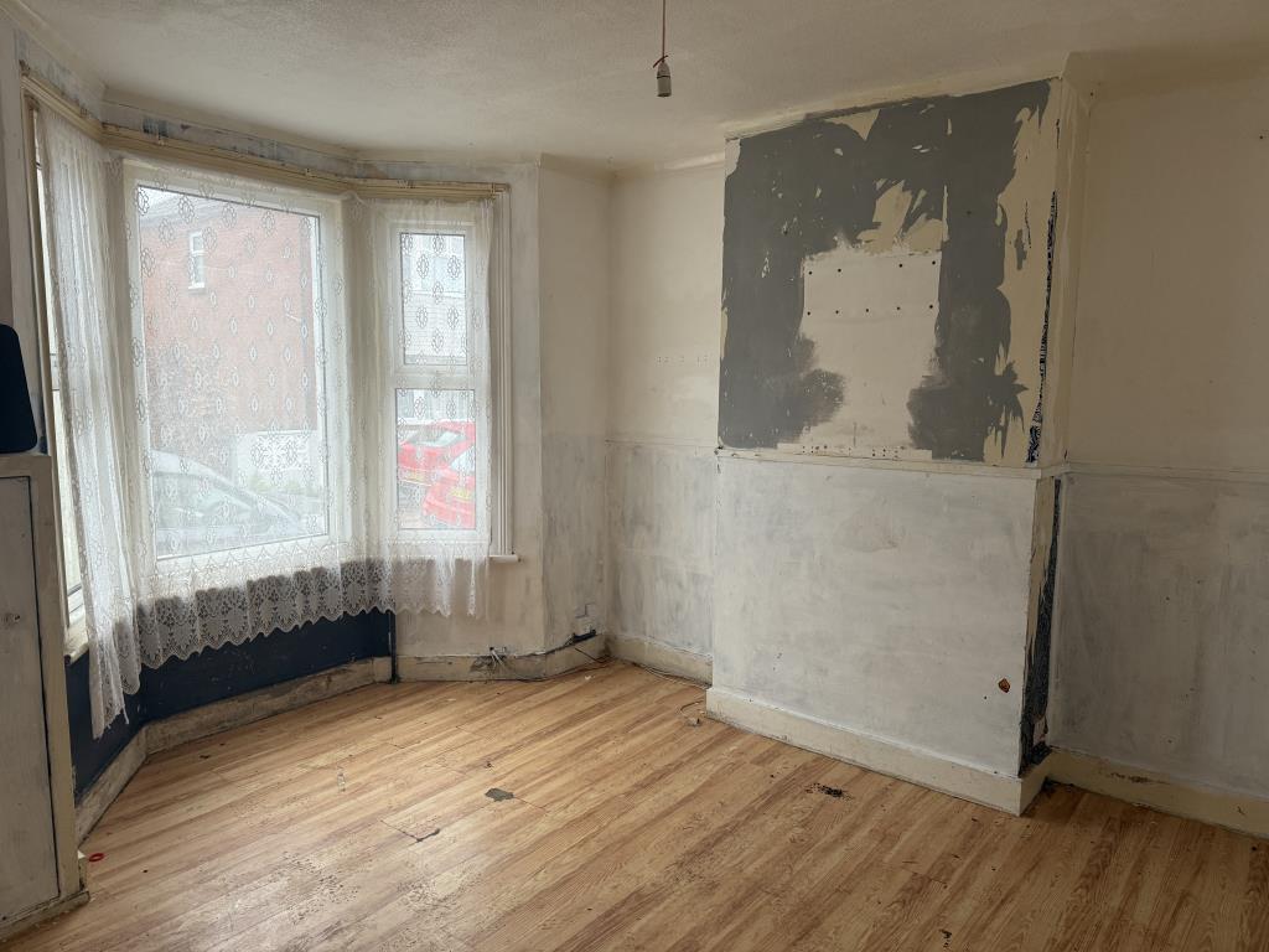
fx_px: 880
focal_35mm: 24
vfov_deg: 56.8
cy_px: 476
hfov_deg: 71.6
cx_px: 634
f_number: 1.78
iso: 200
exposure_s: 1/112
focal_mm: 6.76
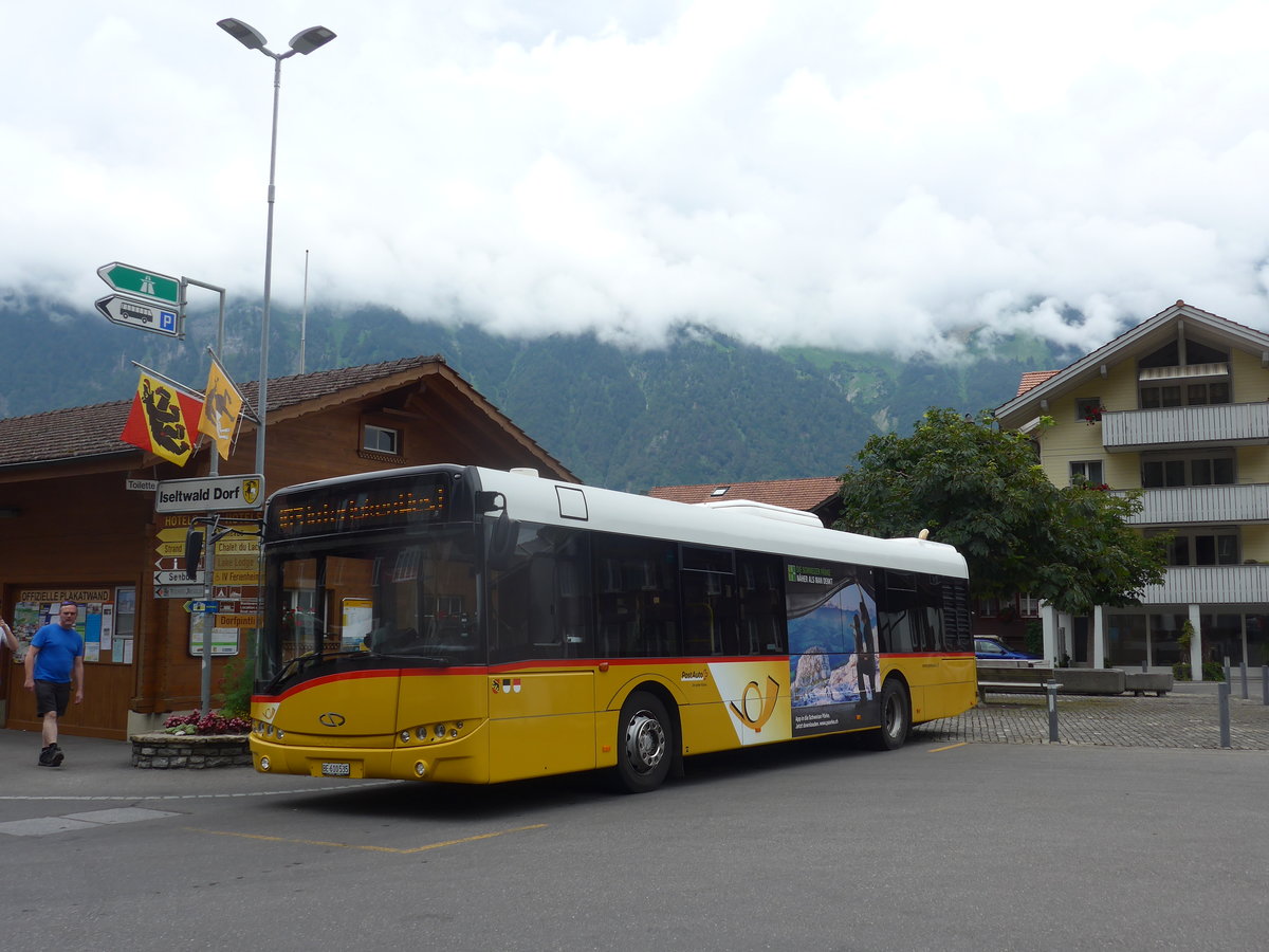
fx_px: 1246
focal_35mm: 34
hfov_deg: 54.0
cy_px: 476
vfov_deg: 41.8
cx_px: 634
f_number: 2.8
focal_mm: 7
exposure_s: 1/1300
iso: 80
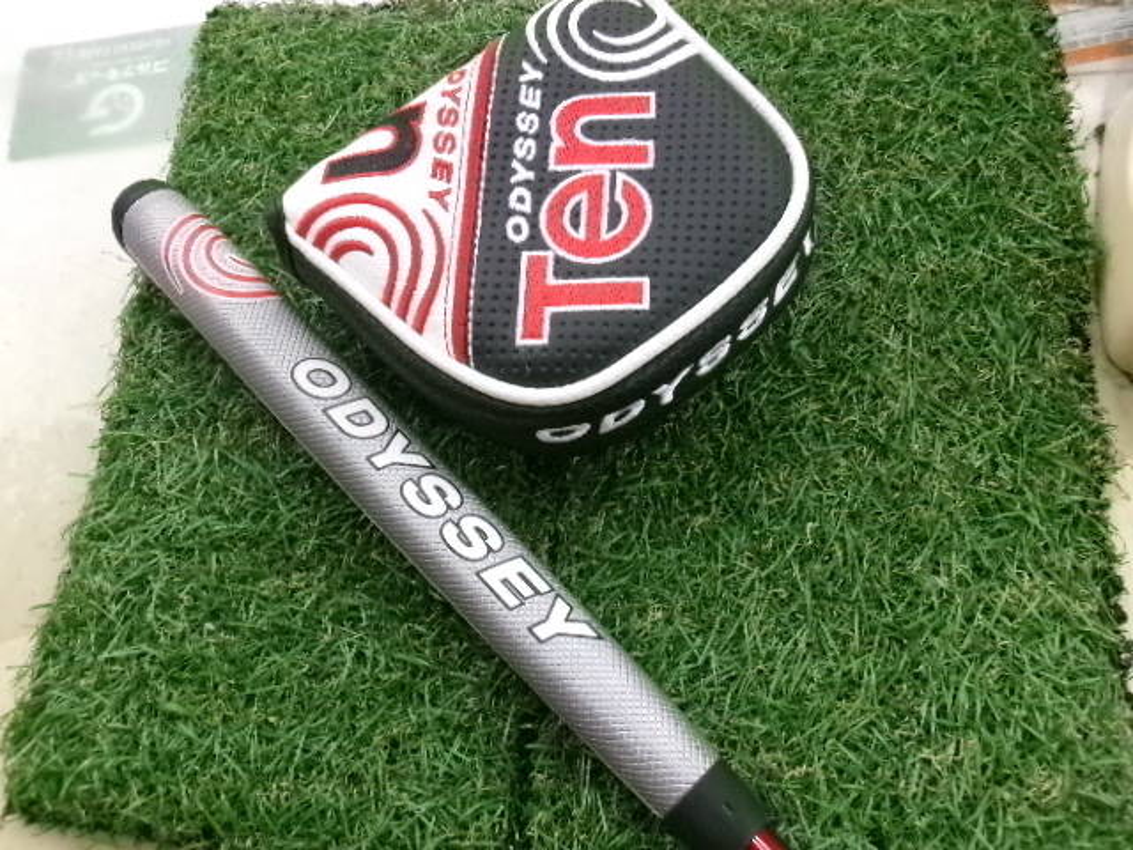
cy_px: 425
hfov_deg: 63.4
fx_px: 916
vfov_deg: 49.7
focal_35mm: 28
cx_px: 566
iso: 800
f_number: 3.9
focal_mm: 5.1
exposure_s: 1/50
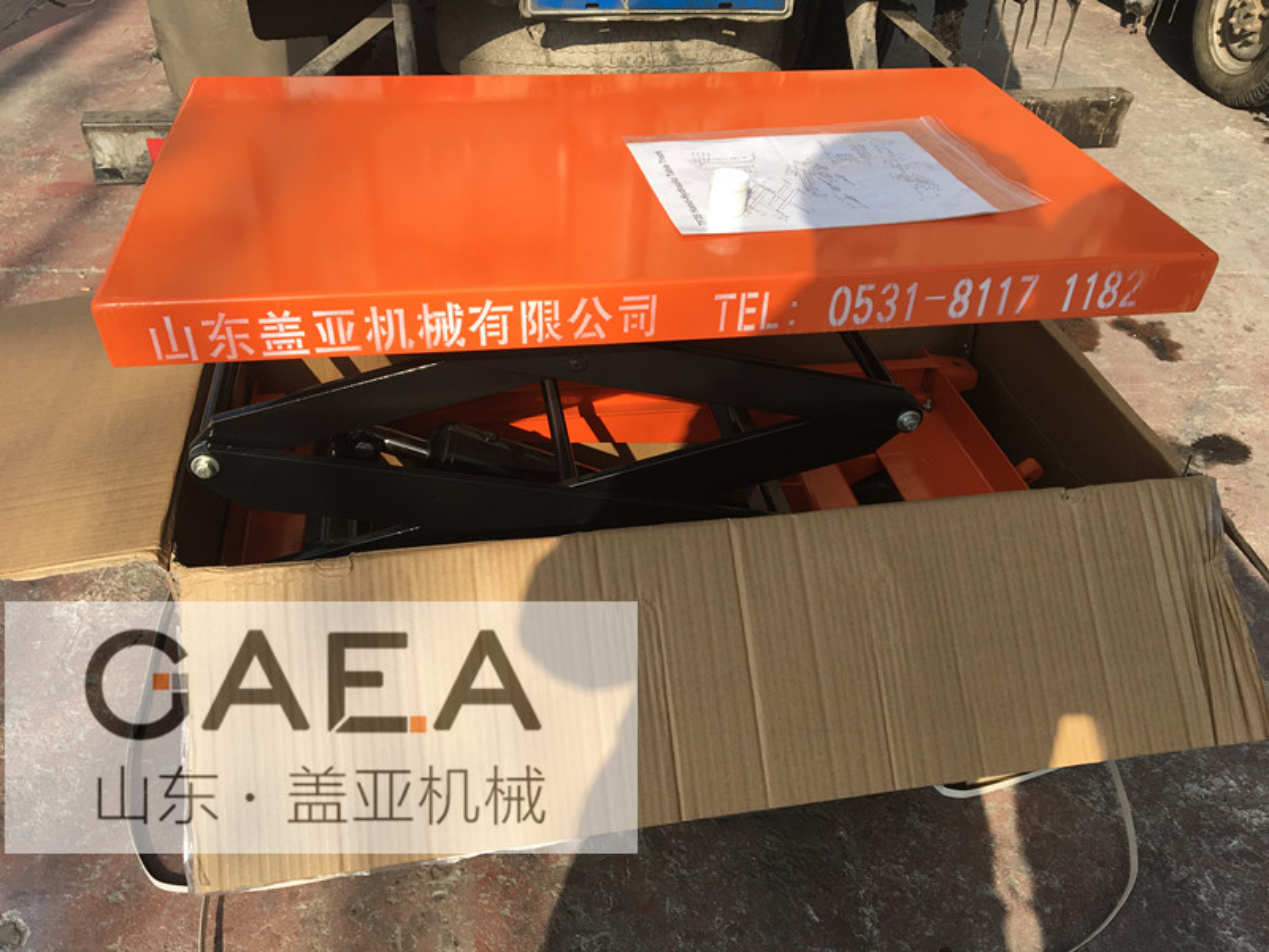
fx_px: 1063
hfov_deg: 61.7
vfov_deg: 48.2
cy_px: 476
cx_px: 634
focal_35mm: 29
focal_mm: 4.15
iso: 25
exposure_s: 1/938
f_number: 2.2
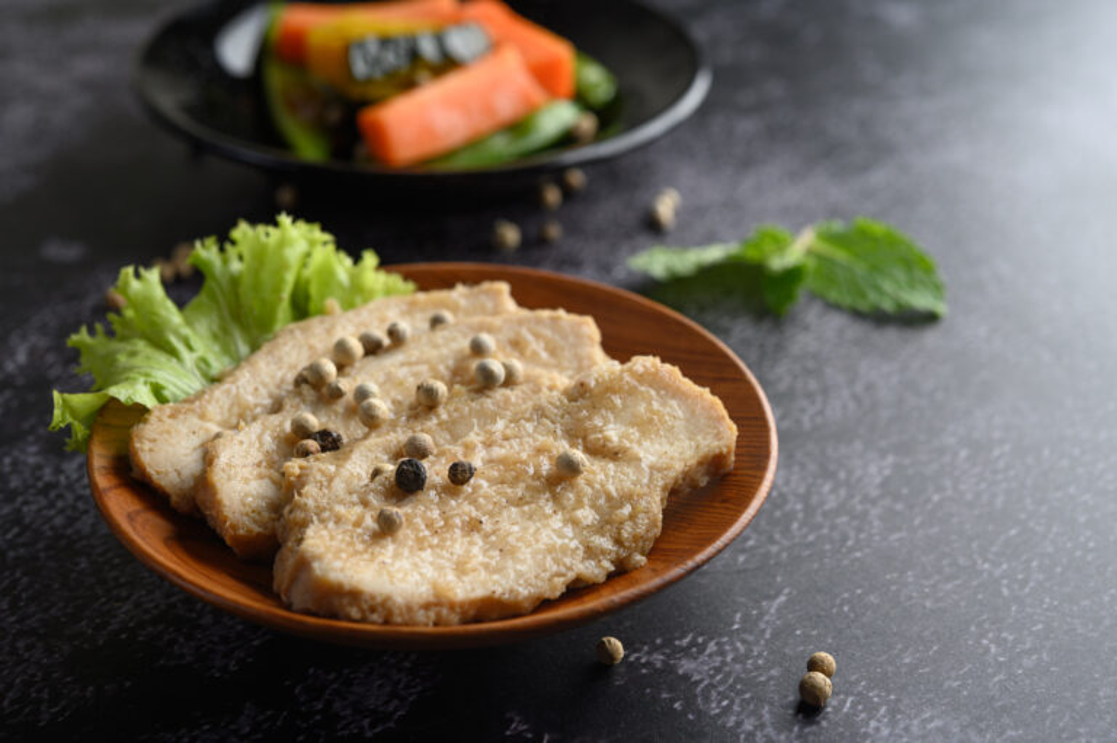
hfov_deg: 33.4
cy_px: 372
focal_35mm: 60
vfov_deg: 22.6
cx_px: 558
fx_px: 1860
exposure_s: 1/160
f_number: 10
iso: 100
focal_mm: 60
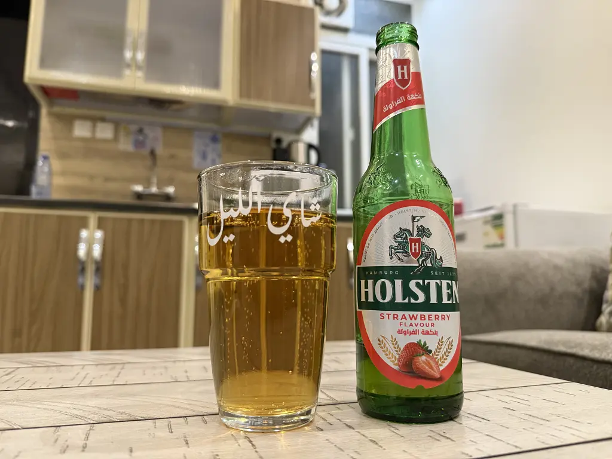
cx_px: 306
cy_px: 230
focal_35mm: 24
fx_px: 424
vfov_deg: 56.8
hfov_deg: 71.6
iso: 320
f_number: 1.78
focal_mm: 6.76
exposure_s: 1/60
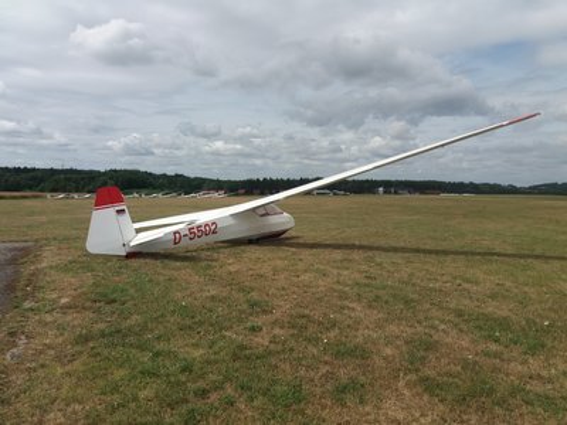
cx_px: 284
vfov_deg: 49.7
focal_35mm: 28
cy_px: 212
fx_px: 459
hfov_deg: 63.4
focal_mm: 3.7
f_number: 1.9
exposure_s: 1/2839
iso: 64
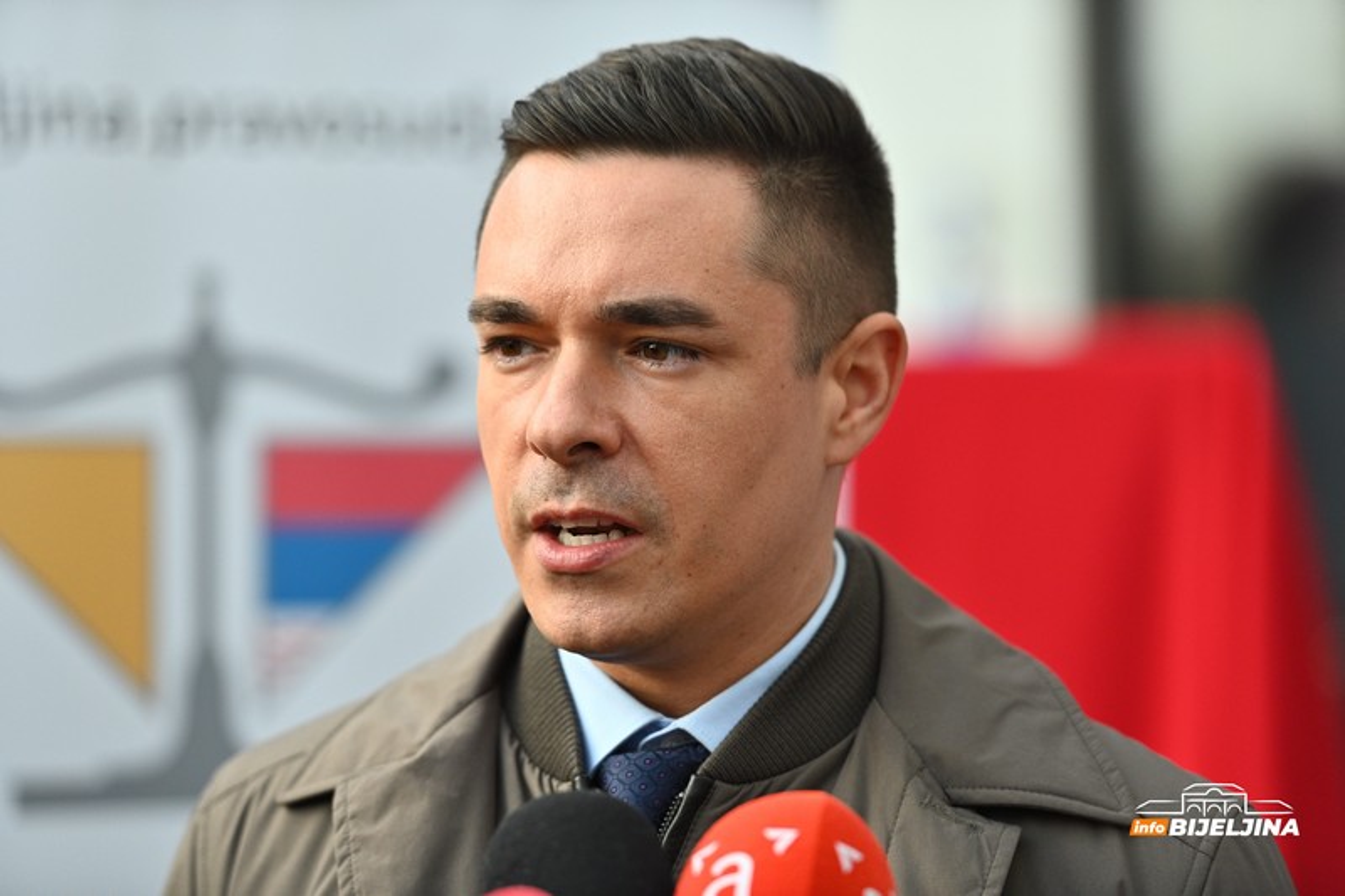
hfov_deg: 12.8
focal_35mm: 160
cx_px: 672
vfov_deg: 8.6
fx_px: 5976
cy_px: 448
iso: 800
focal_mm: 160
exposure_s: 1/2500
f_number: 2.8
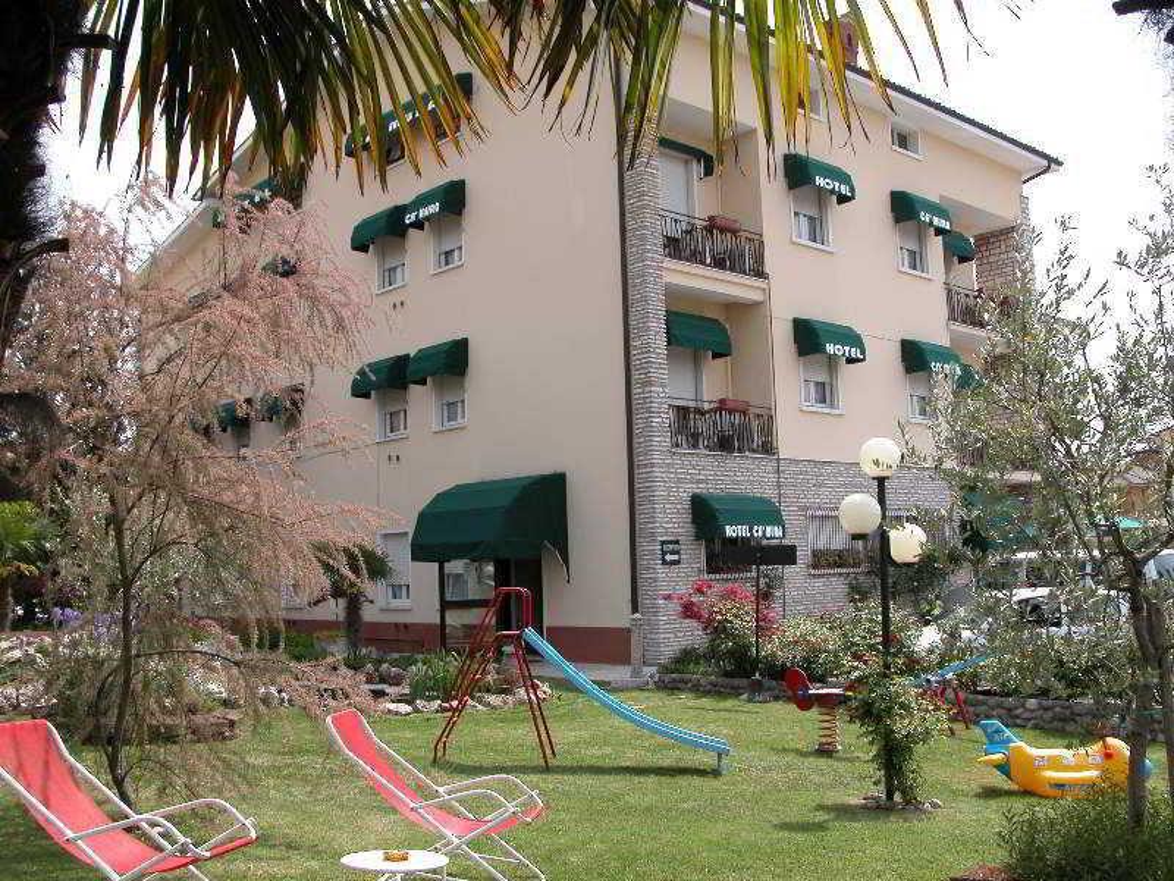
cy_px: 440
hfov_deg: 52.6
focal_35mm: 35
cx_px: 587
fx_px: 1187
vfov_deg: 40.7
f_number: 5.6
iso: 100
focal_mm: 8.9
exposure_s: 1/222
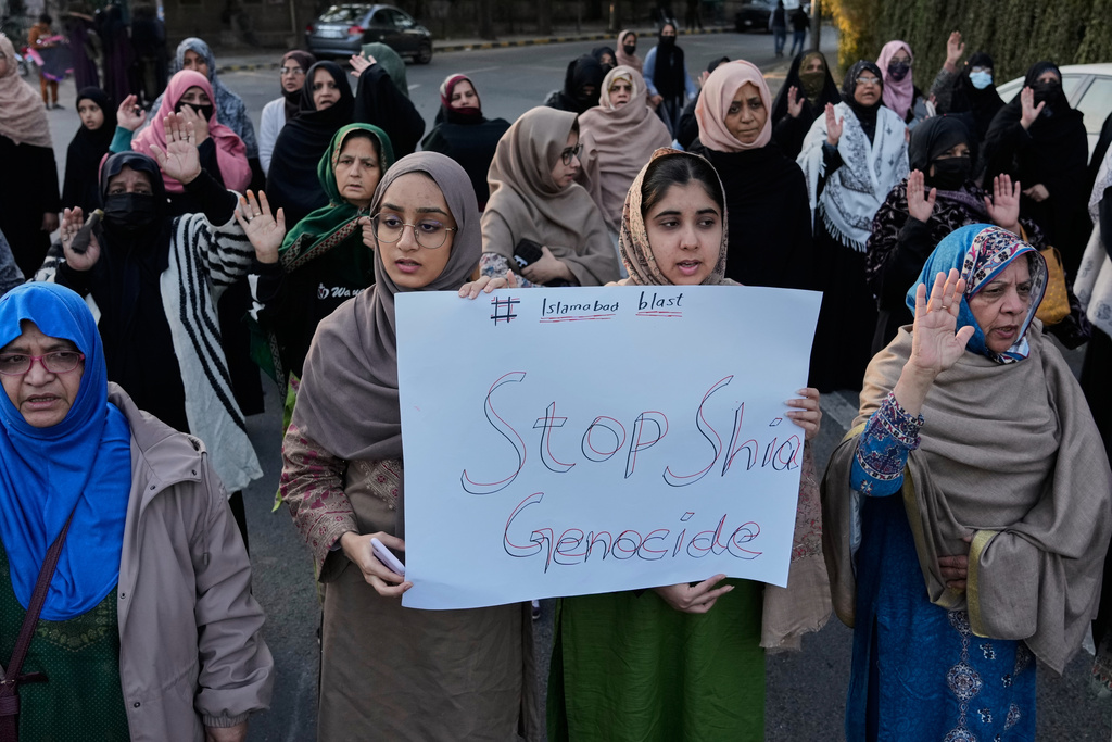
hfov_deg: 53.1
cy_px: 371
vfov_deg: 36.9
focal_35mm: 36
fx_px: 1112
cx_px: 556
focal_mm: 24
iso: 800
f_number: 4.5
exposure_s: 1/800
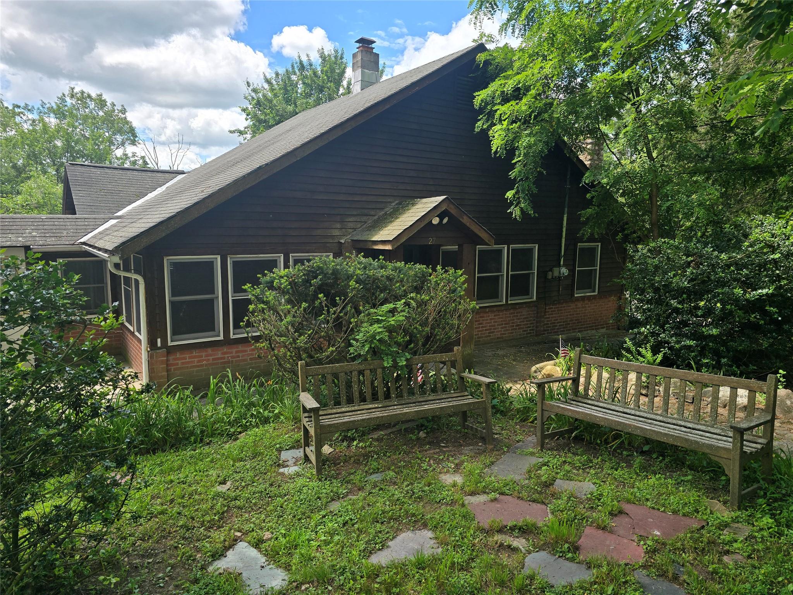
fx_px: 527
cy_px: 298
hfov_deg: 73.9
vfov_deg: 58.9
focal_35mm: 23
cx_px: 396
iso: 12
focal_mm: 6.3
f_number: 1.7
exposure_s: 1/277
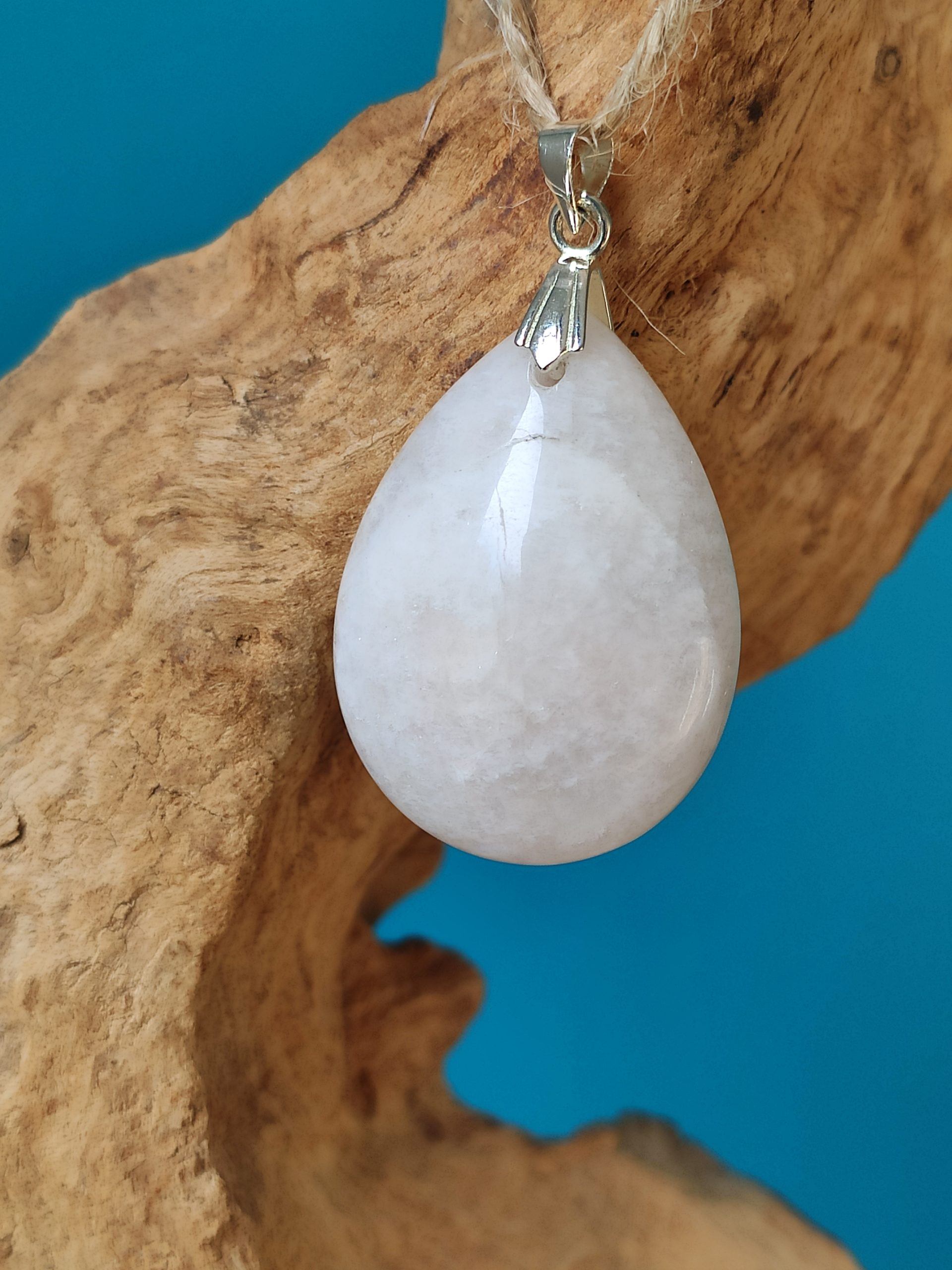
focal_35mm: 26
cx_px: 476
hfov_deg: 53.1
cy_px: 635
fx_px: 953
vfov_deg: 67.3
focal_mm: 4.77
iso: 112
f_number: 1.75
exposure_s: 1/147
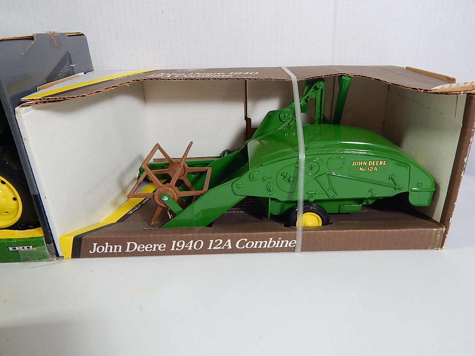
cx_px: 238
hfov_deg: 69.4
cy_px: 178
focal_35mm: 25
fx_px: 343
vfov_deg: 54.9
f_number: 3.1
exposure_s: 1/30
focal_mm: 4.5
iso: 160
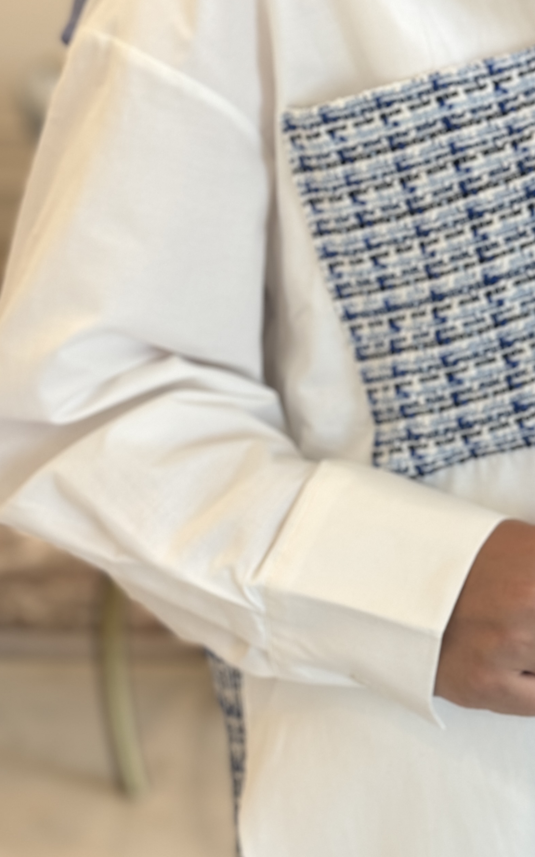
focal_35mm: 82
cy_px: 233
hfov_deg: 15.8
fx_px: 1913
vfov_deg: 25.0
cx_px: 467
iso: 100
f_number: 1.78
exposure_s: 1/119
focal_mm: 6.76
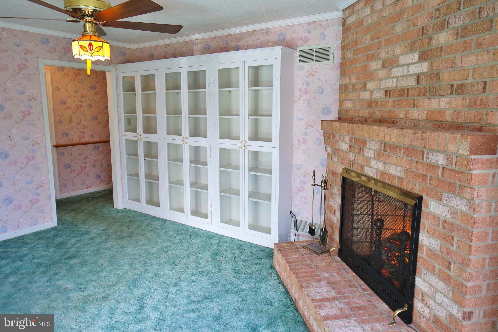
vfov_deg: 53.1
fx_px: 332
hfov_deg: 73.7
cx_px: 249
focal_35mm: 24
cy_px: 166
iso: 200
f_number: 3.5
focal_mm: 9
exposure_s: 1/40
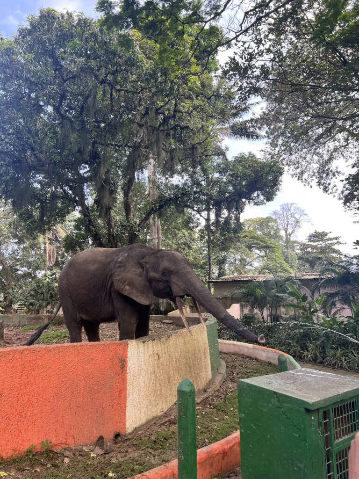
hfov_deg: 53.1
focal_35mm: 26
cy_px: 240
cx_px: 180
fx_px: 360
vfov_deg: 67.3
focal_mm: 5.7
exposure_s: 1/376
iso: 50
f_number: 1.5
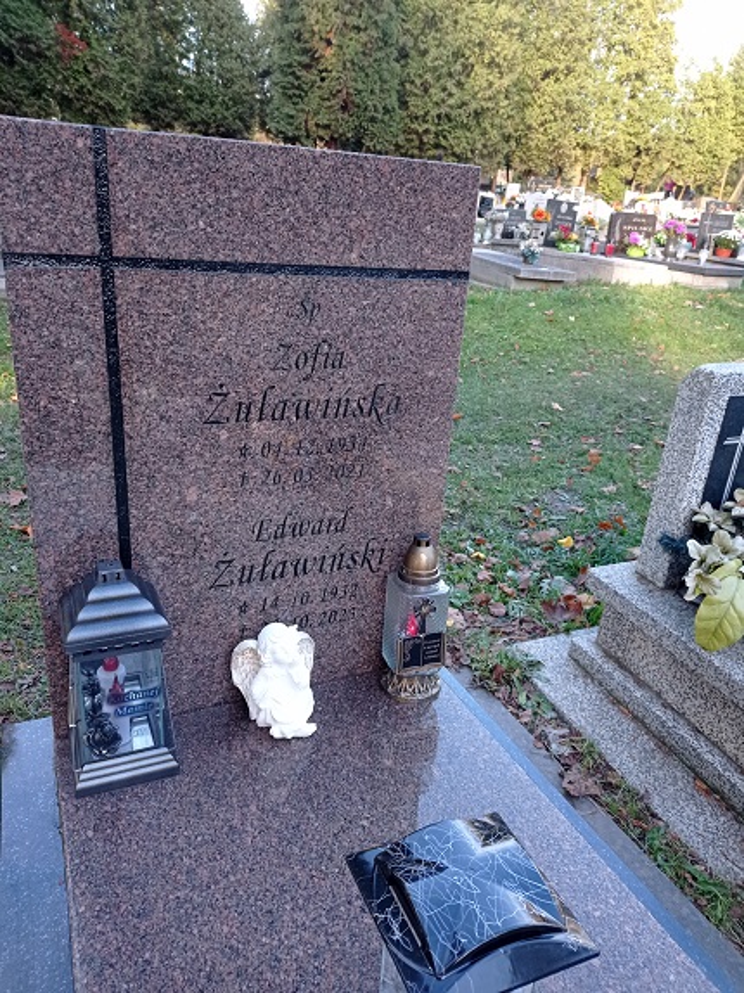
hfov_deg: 49.7
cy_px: 496
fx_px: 803
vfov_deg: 63.5
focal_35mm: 28
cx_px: 372
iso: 100
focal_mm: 4.74
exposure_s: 1/100
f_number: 1.79
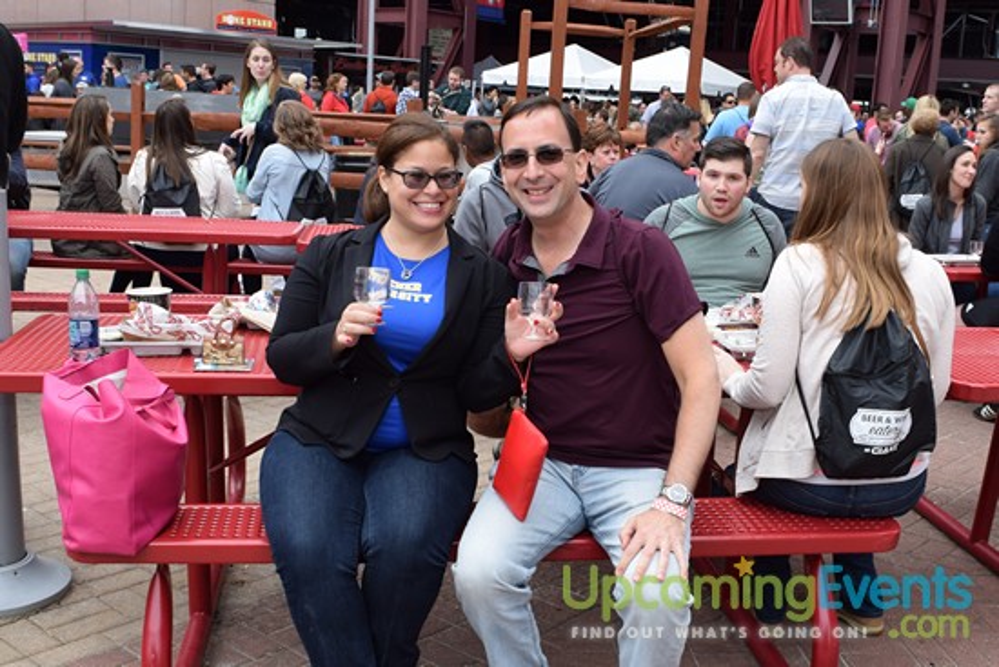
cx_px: 500
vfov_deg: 48.0
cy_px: 334
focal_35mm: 27
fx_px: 749
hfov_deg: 67.4
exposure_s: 1/125
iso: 400
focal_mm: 18
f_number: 7.1
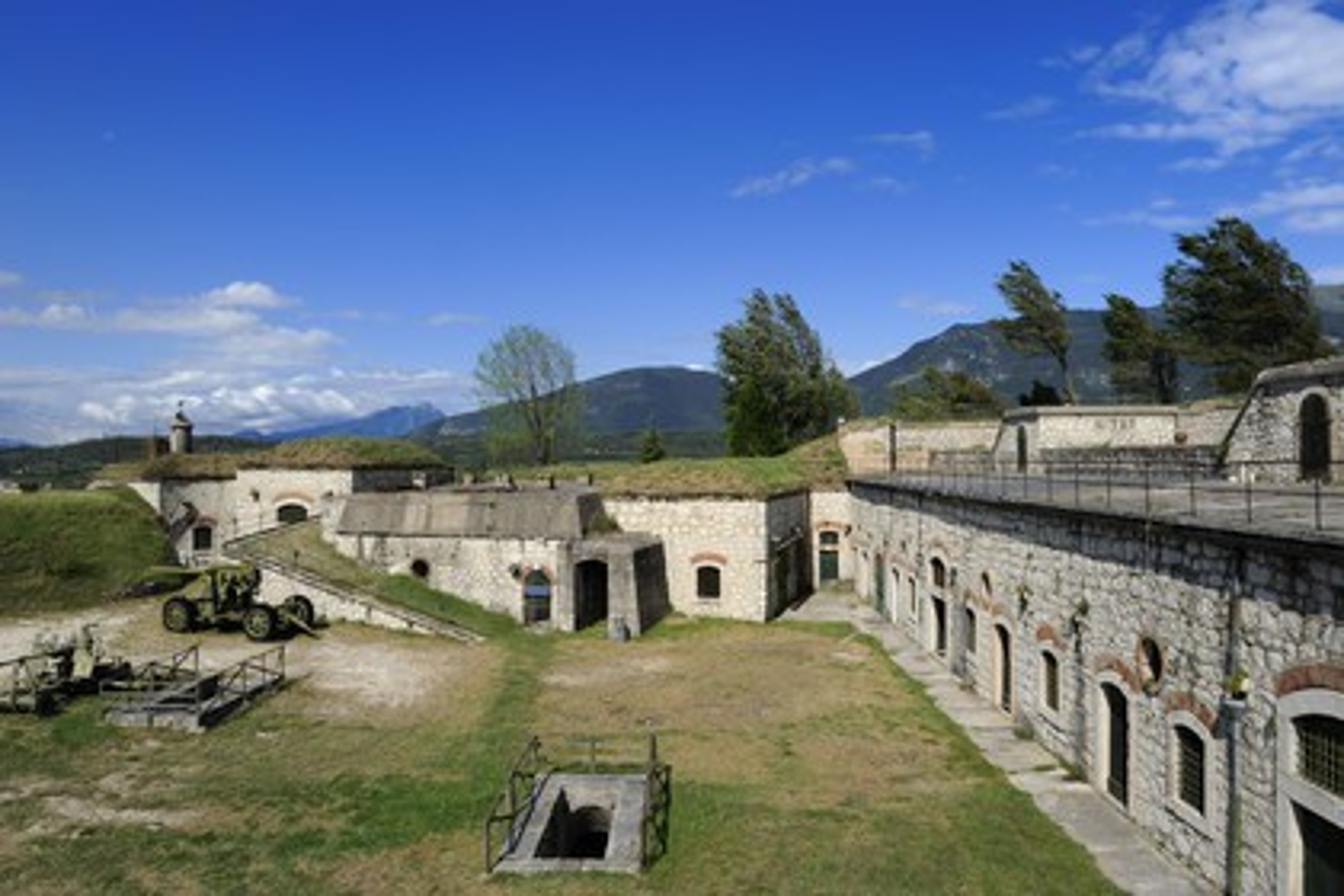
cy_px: 448
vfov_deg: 53.1
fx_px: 896
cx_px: 672
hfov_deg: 73.7
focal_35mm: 24
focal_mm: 24
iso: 200
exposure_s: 1/320
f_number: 14
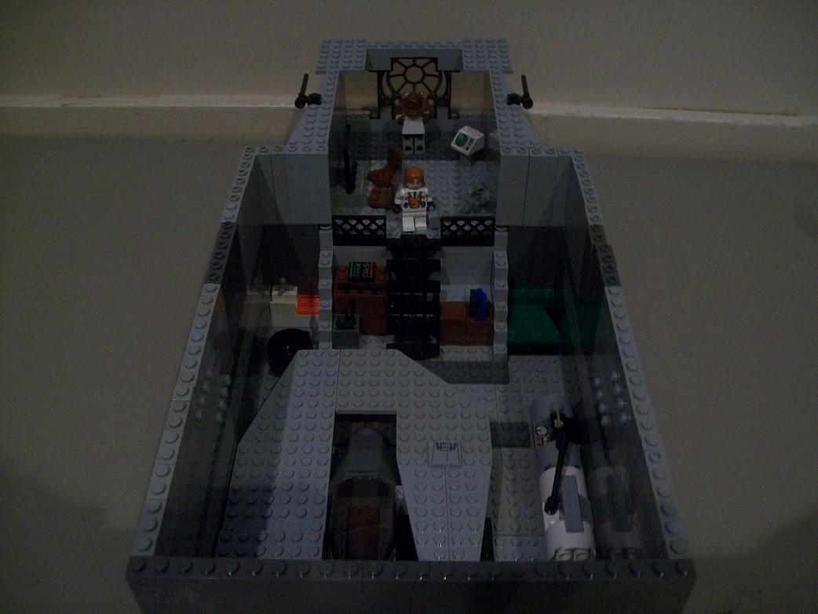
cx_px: 409
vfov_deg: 39.7
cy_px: 307
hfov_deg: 51.3
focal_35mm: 36
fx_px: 851
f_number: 2.7
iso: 200
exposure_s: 1/8
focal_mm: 6
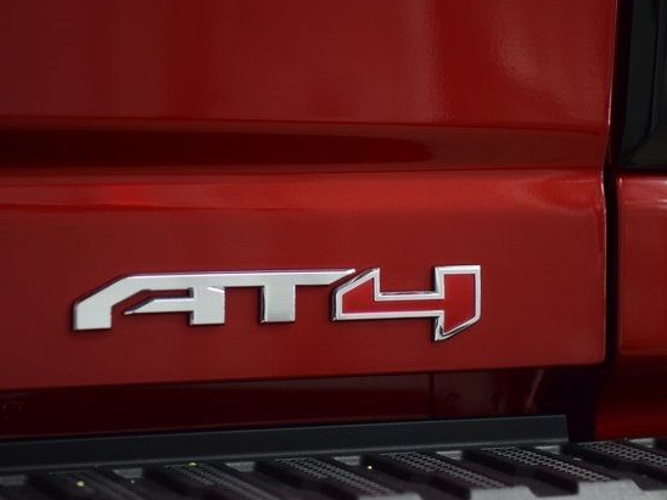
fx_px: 2274
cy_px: 245
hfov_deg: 16.7
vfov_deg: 12.6
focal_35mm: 118
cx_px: 338
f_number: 2.8
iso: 1600
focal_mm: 70
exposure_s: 1/100
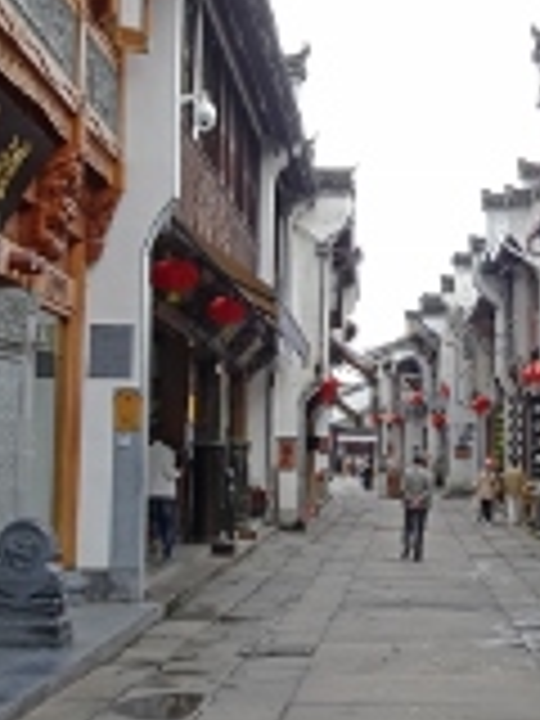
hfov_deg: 24.2
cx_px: 405
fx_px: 1248
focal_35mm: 60
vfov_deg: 32.2
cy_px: 360
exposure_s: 1/250
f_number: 3.5
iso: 80
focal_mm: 4.1
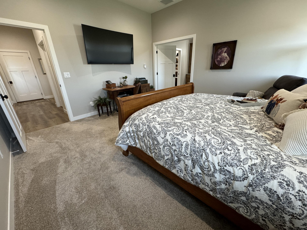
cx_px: 154
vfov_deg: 85.7
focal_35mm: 14
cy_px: 115
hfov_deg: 102.1
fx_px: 124
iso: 320
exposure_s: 1/120
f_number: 2.2
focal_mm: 2.22
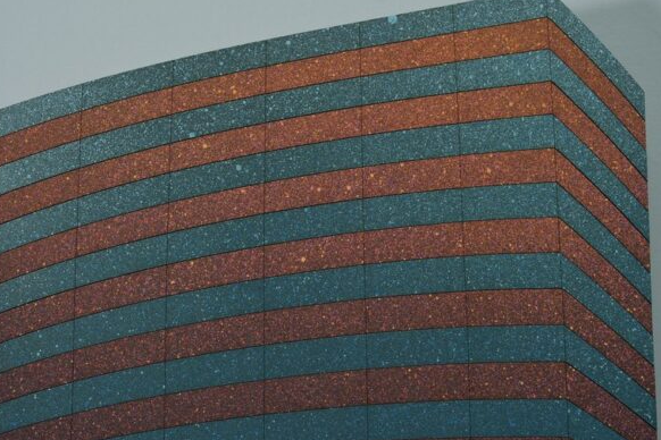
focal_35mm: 66
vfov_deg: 20.6
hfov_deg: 30.5
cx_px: 355
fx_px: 1212
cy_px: 222
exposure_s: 1/6
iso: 200
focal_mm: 50
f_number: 8
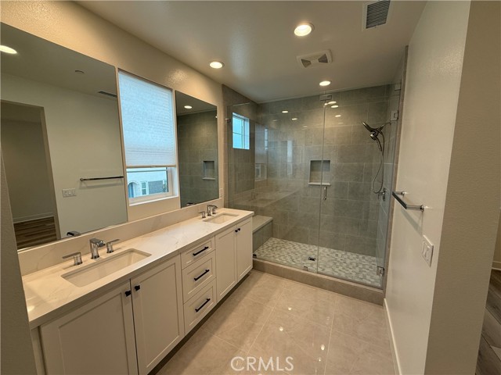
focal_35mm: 14
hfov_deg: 102.1
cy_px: 188
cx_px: 250
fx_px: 203
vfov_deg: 85.7
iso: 80
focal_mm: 2.22
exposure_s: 1/120
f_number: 2.2
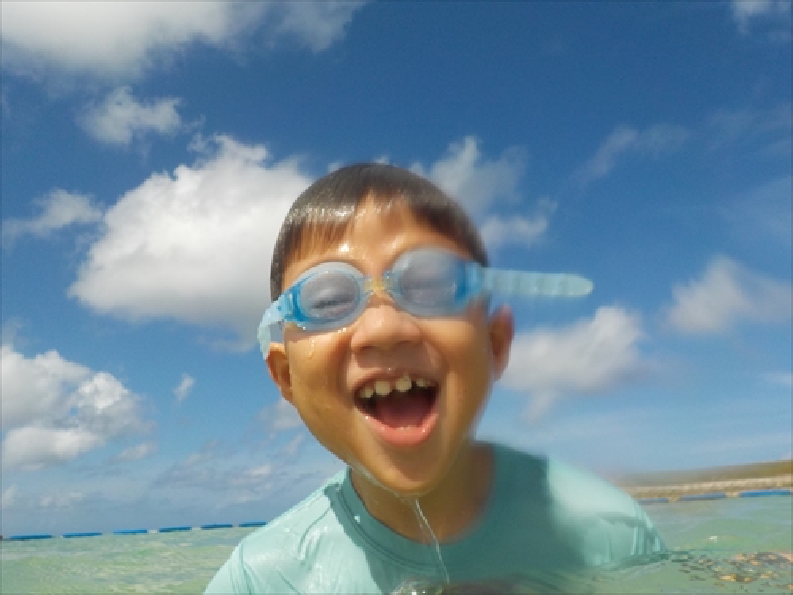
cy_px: 298
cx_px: 396
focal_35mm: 30
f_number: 6.6
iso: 125
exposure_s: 1/640
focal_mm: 4.1
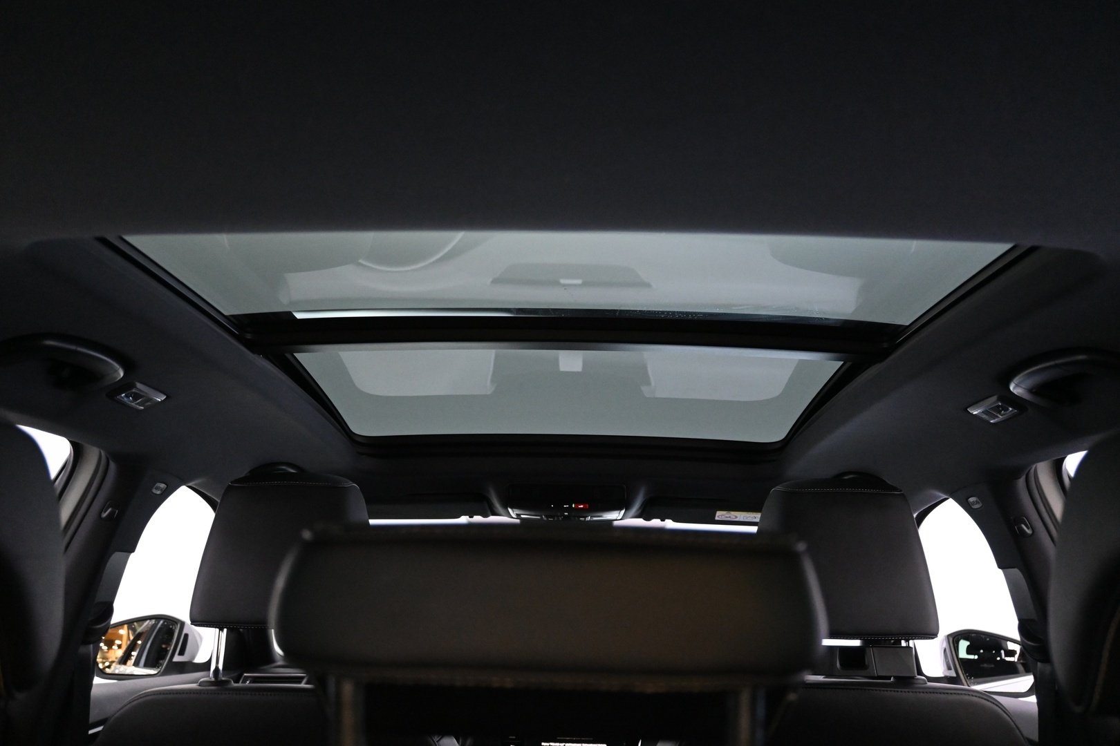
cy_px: 373
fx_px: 1050
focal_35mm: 34
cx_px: 560
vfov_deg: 39.1
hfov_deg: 56.1
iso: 4000
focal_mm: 22.5
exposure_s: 1/40
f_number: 4
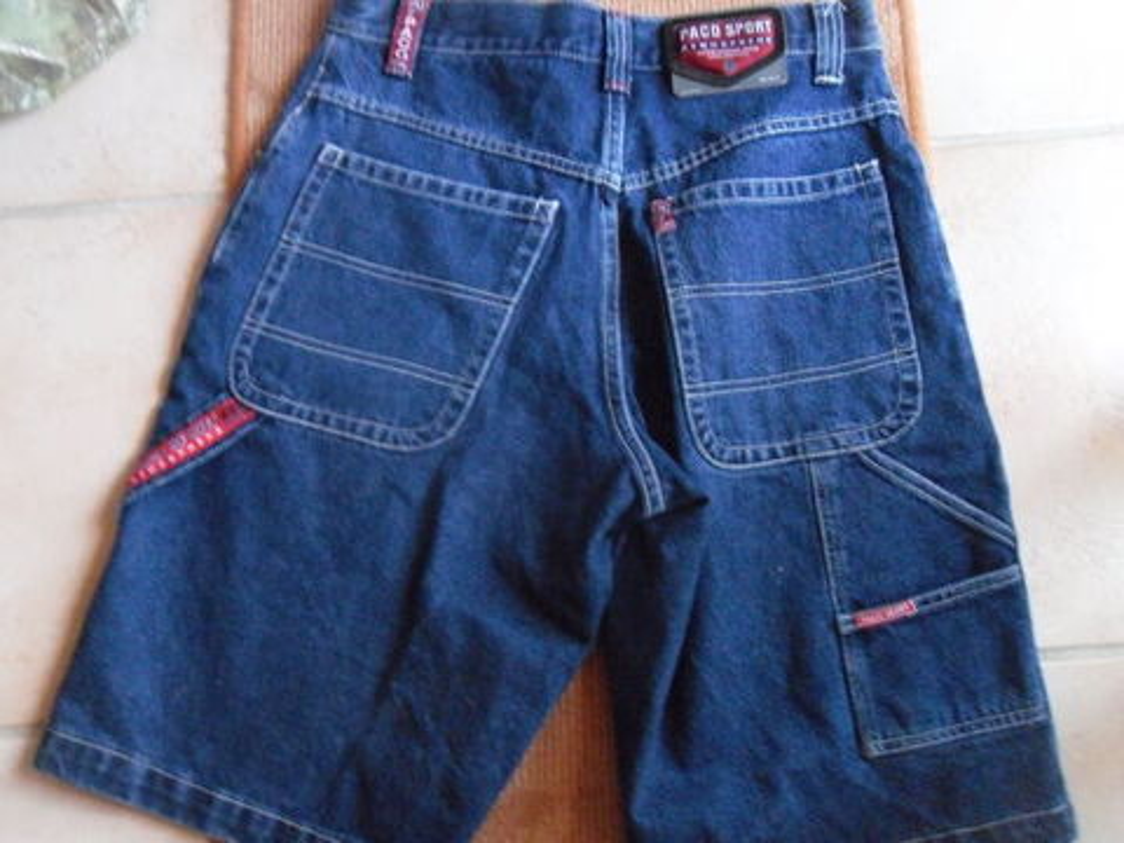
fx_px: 1136
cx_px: 562
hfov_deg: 52.6
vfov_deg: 40.7
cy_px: 422
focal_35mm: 35
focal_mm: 6.3
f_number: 3.5
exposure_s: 1/8
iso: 800
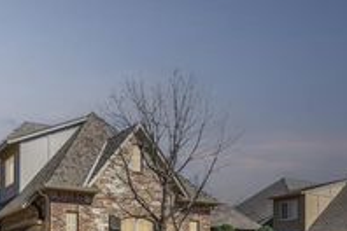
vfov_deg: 28.0
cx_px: 67
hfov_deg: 43.2
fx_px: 414
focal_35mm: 43
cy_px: 263
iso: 250
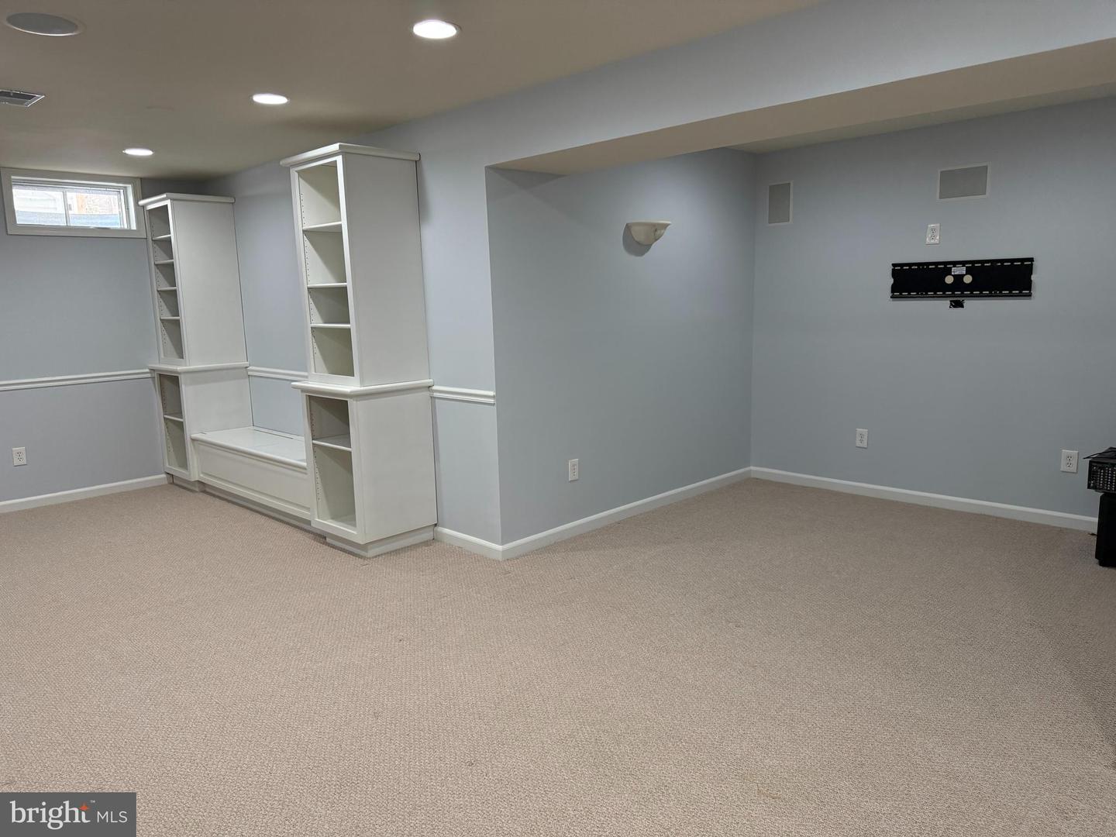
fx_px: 774
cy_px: 418
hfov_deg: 71.6
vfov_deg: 56.8
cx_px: 558
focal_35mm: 24
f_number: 1.78
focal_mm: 6.76
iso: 250
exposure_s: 1/120
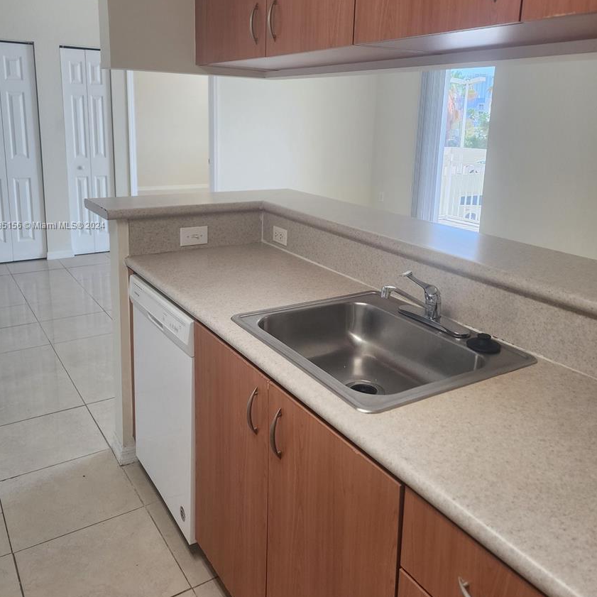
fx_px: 566
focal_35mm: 29
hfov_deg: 55.6
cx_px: 294
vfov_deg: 55.0
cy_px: 226
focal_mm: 6.4
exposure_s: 1/120
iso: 125
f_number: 1.8
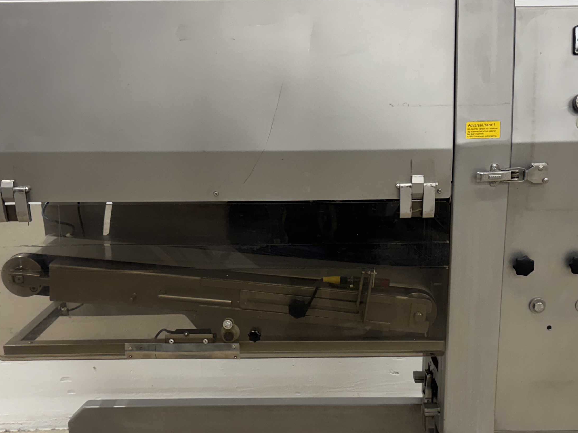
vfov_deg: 32.7
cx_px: 321
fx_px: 735
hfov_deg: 42.9
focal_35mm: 44
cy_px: 280
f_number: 1.78
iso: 200
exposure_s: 1/100
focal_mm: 6.76
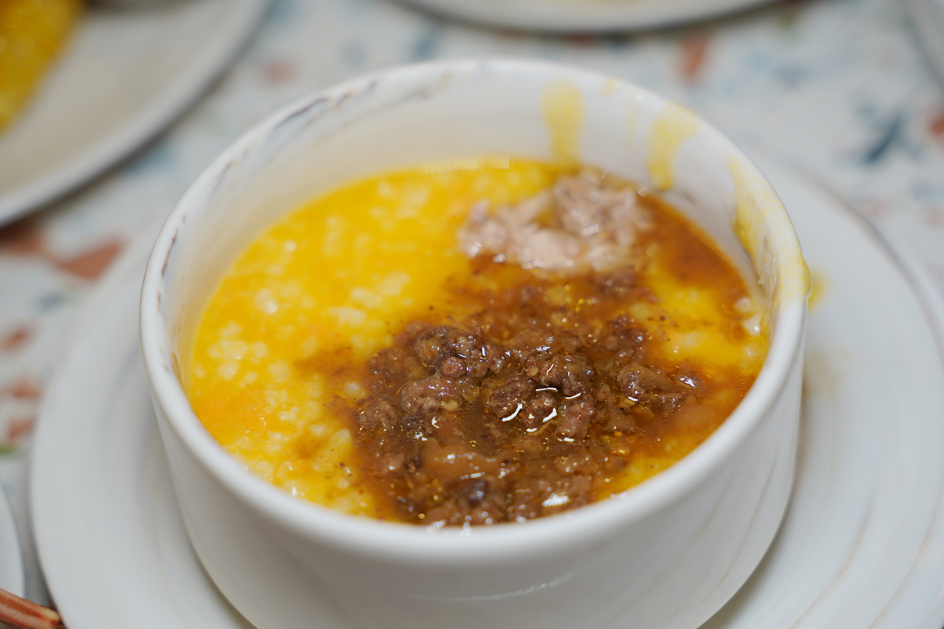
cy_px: 314
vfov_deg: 18.2
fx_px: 1967
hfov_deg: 27.0
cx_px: 472
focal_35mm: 75
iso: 160
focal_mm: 75
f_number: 4
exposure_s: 1/80
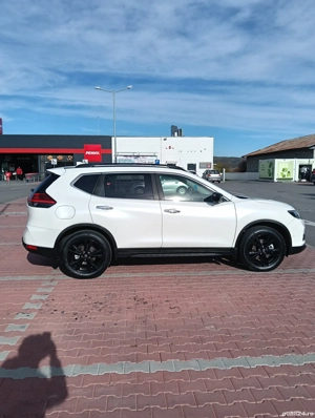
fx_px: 327
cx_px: 158
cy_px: 209
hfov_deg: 51.5
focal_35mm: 27
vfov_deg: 65.2
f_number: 1.8
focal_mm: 3.98
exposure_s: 1/1153
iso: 64
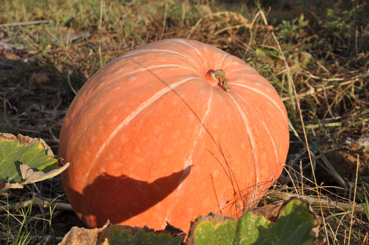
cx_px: 184
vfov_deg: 22.6
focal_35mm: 60
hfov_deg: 33.4
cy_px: 122
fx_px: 614
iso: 200
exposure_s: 1/640
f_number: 8
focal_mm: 40
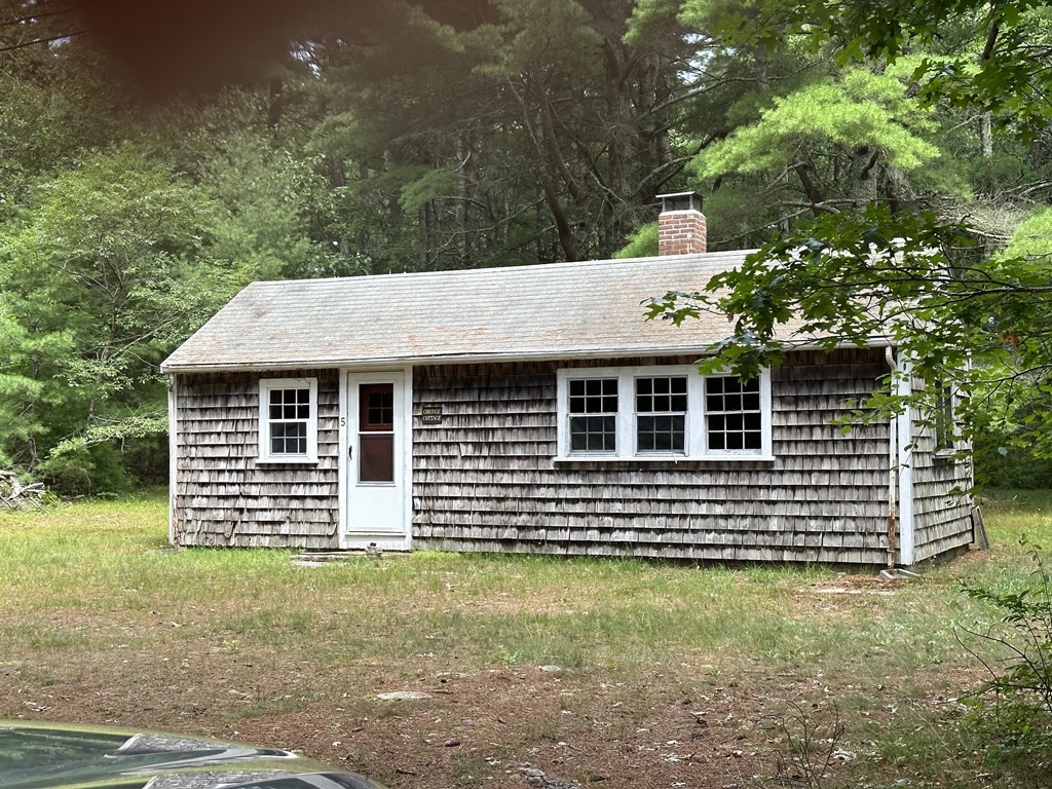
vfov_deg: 30.3
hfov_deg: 39.7
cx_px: 526
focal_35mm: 48
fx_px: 1459
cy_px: 394
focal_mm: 6.86
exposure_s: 1/709
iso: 64
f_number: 1.78
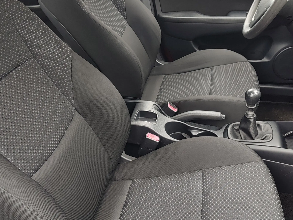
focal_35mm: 37
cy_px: 103
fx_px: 313
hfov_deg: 50.1
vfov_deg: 38.6
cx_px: 157
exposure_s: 1/50
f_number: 1.8
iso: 166
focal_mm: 5.56
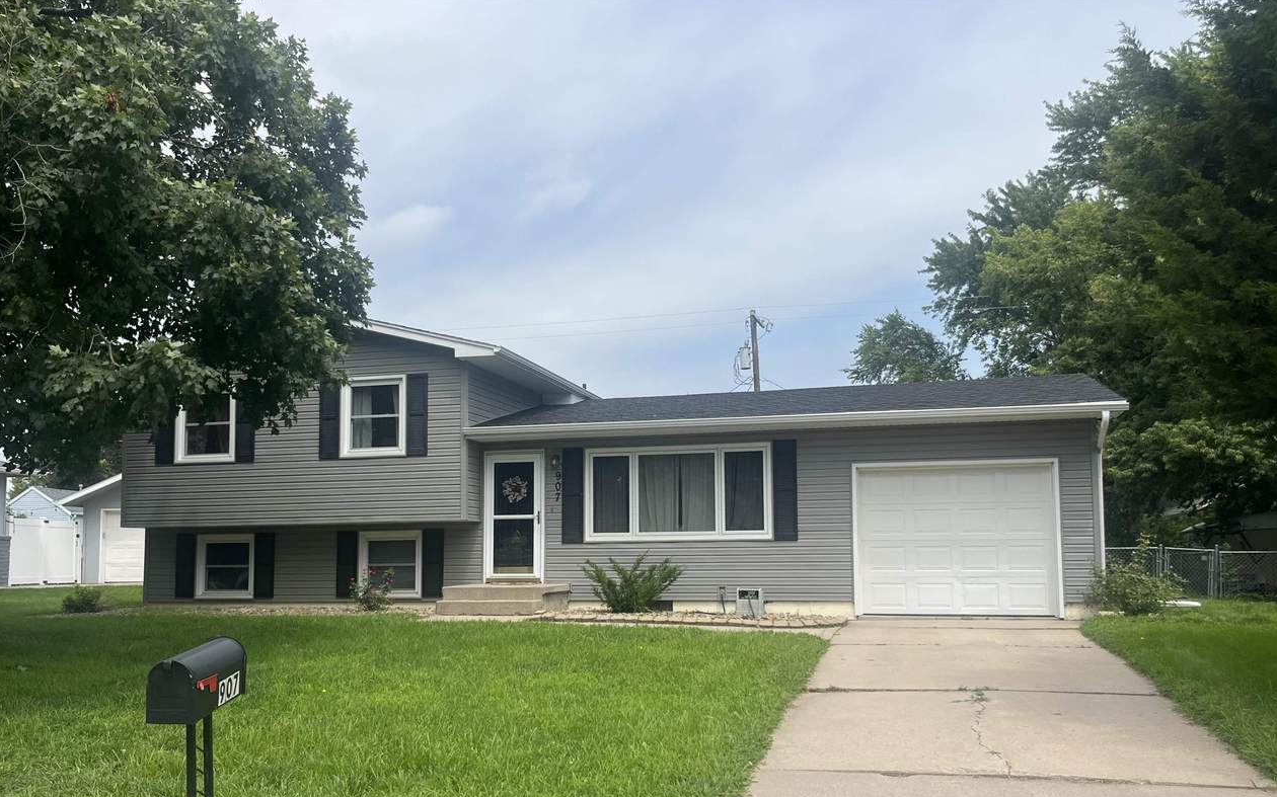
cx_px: 630
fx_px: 974
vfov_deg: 44.3
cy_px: 483
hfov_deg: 66.5
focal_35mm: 28
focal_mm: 5.1
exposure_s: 1/4016
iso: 50
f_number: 1.6
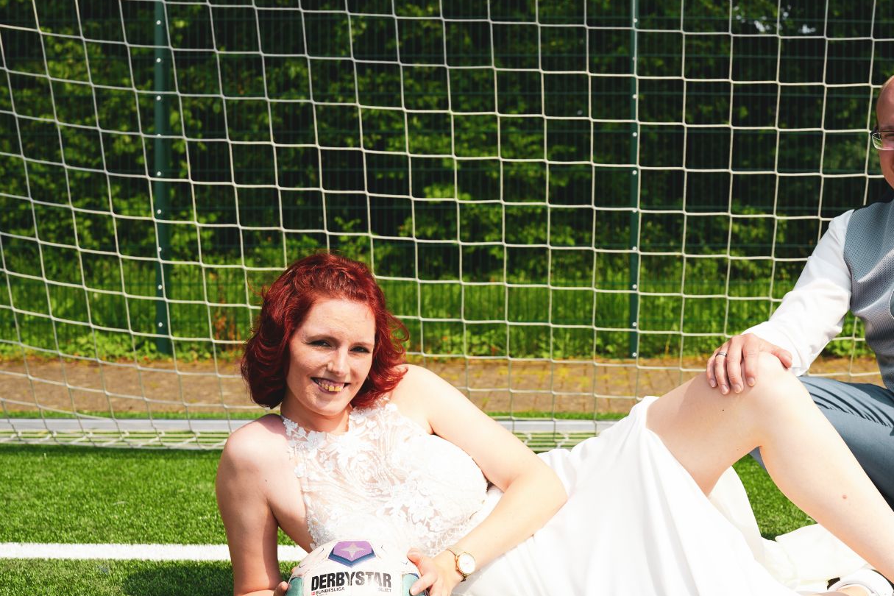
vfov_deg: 23.0
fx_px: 1465
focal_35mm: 59
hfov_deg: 33.4
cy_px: 347
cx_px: 648
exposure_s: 1/800
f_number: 4.5
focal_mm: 35
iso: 100
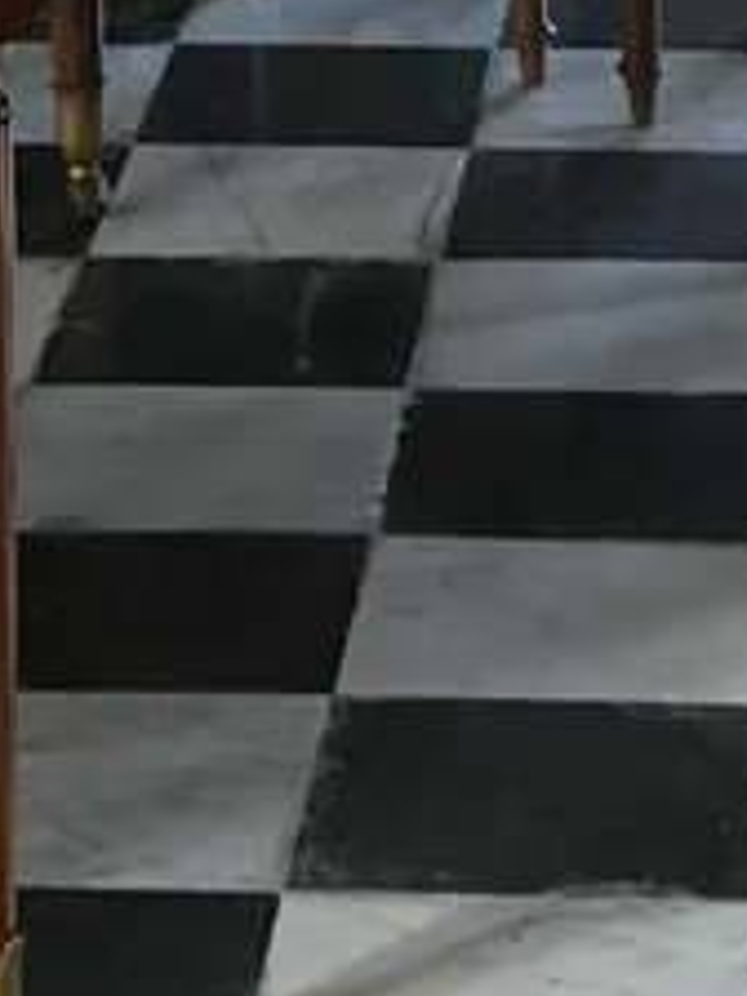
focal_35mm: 207
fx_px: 5956
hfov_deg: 7.2
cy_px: -1192
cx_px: 102
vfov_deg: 8.9
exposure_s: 1/33
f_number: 2.2
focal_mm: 4.15
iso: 125
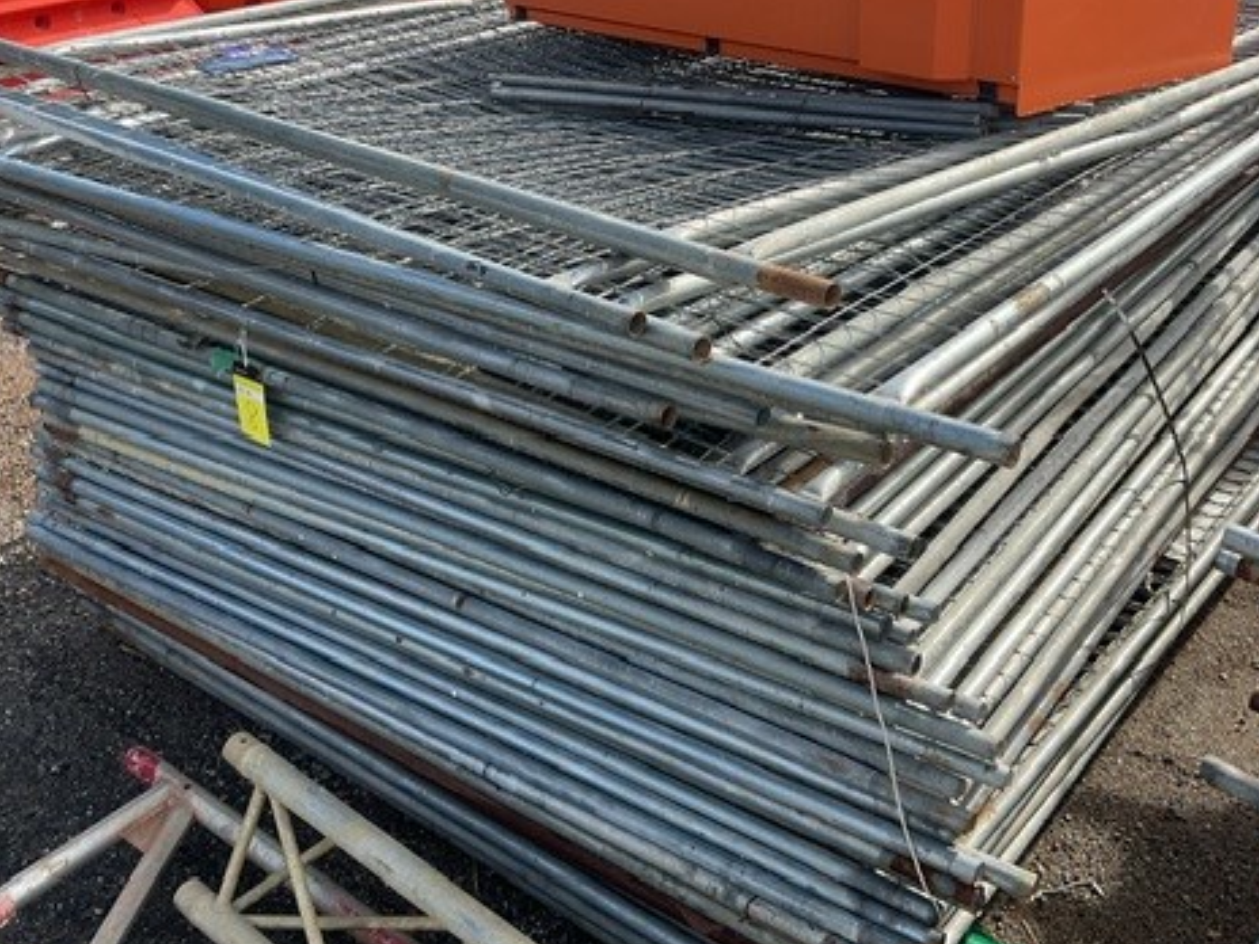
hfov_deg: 46.7
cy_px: 328
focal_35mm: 40
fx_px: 1455
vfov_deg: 35.7
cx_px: 689
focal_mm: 3
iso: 16
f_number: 1.8
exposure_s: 1/929
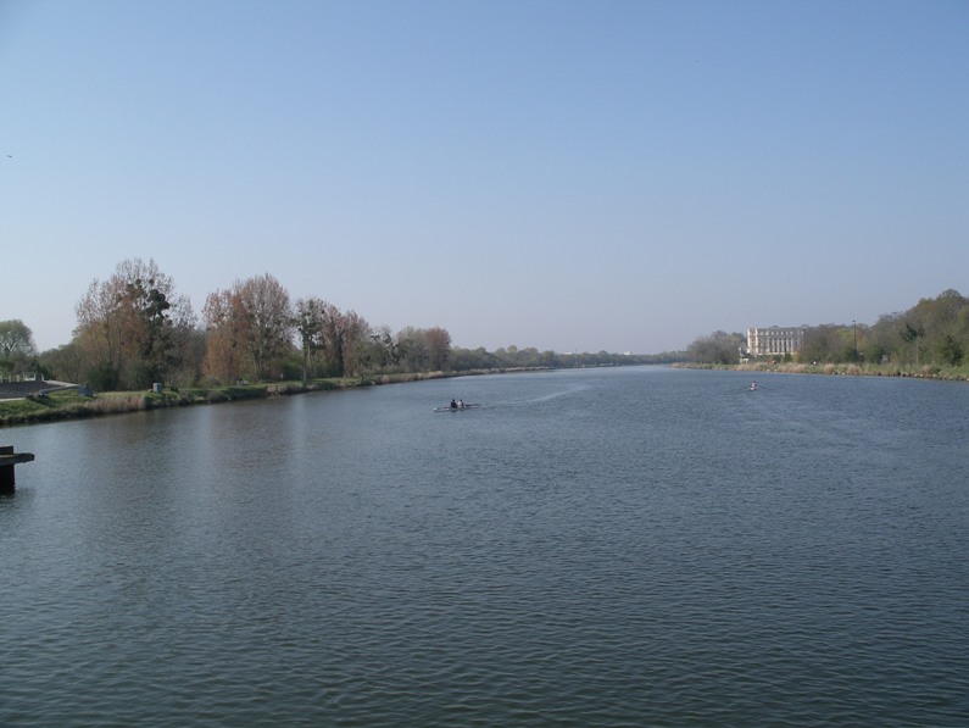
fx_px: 1036
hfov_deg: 50.1
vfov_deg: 38.7
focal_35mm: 37
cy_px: 364
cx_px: 484
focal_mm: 7.8
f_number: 5.6
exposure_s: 1/250
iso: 80
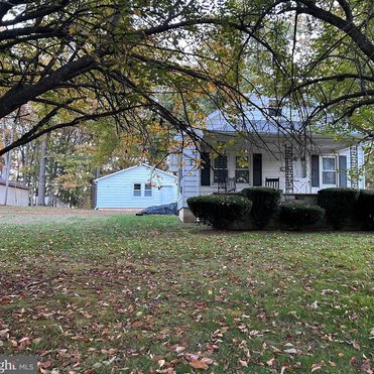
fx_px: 379
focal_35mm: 31
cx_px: 228
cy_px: 187
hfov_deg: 52.1
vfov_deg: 52.5
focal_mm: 5.7
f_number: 1.5
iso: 125
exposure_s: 1/64
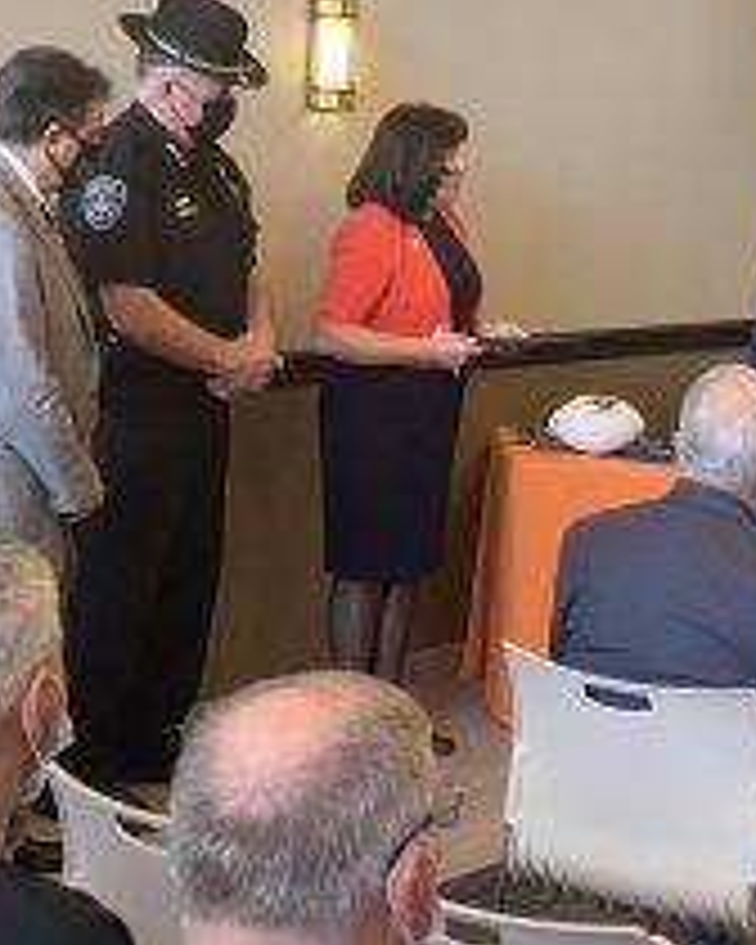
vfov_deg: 21.9
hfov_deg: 17.5
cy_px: 346
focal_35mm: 87
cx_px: 612
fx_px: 2433
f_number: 2
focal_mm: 6
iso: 400
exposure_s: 1/60
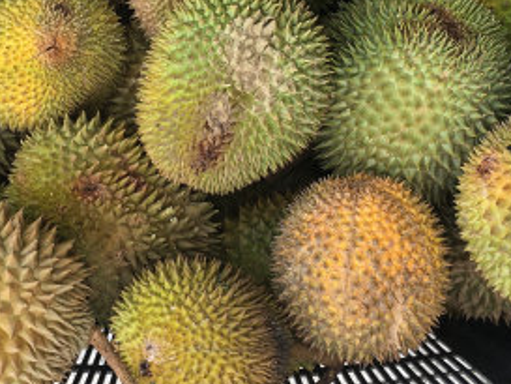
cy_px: 66
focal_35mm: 65
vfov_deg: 22.2
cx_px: 210
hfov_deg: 29.7
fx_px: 960
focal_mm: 4.15
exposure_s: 1/130
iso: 25
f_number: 2.2
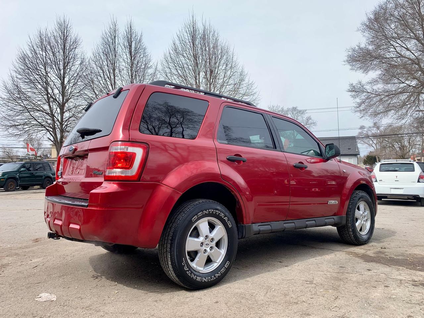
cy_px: 159
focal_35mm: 26
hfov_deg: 67.3
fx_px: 318
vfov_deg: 53.1
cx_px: 212
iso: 25
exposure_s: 1/706
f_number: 1.8
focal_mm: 4.25
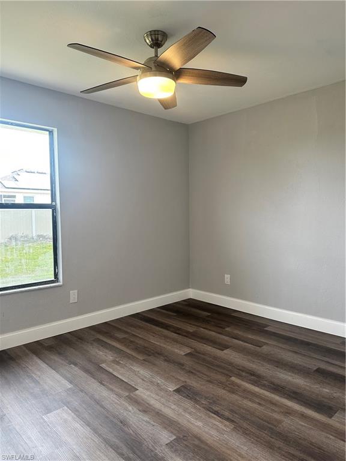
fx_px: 320
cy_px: 230
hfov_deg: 56.8
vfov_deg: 71.6
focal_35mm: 24
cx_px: 173
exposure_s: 1/120
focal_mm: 6.86
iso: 125
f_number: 1.78
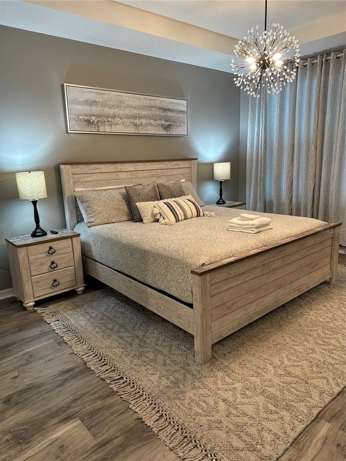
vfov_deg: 71.6
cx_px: 173
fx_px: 320
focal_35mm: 24
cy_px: 230
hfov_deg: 56.8
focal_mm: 6.86
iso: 200
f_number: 1.78
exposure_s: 1/60
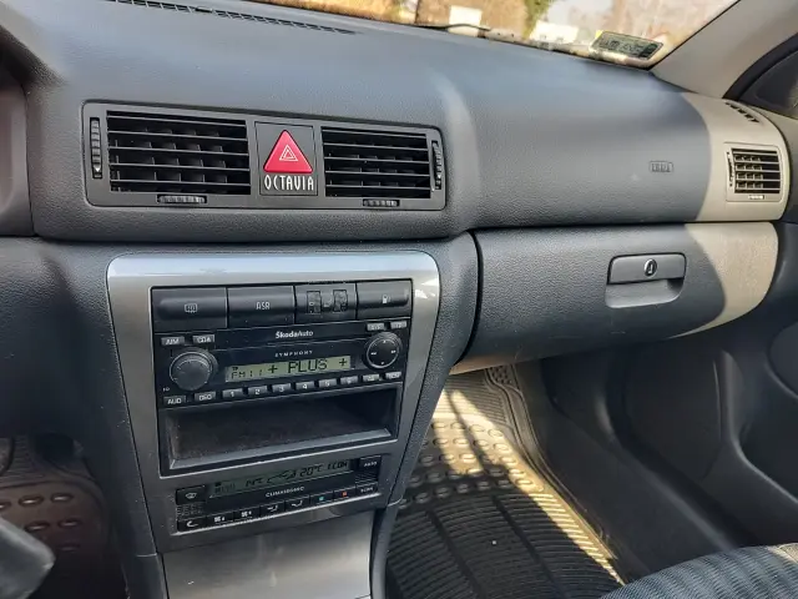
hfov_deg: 73.9
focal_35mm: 23
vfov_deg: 58.9
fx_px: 530
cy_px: 300
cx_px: 399
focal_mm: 5.56
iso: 100
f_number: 1.8
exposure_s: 1/115
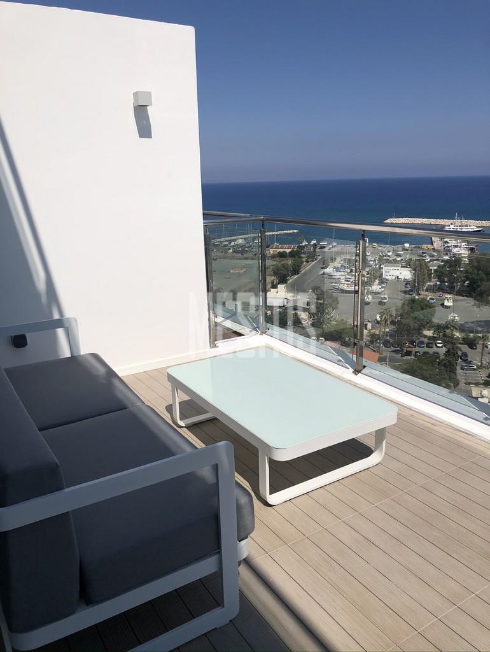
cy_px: 326
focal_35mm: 28
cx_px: 245
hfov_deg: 49.8
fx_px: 528
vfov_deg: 63.4
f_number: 1.8
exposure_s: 1/6897
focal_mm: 3.99
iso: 25
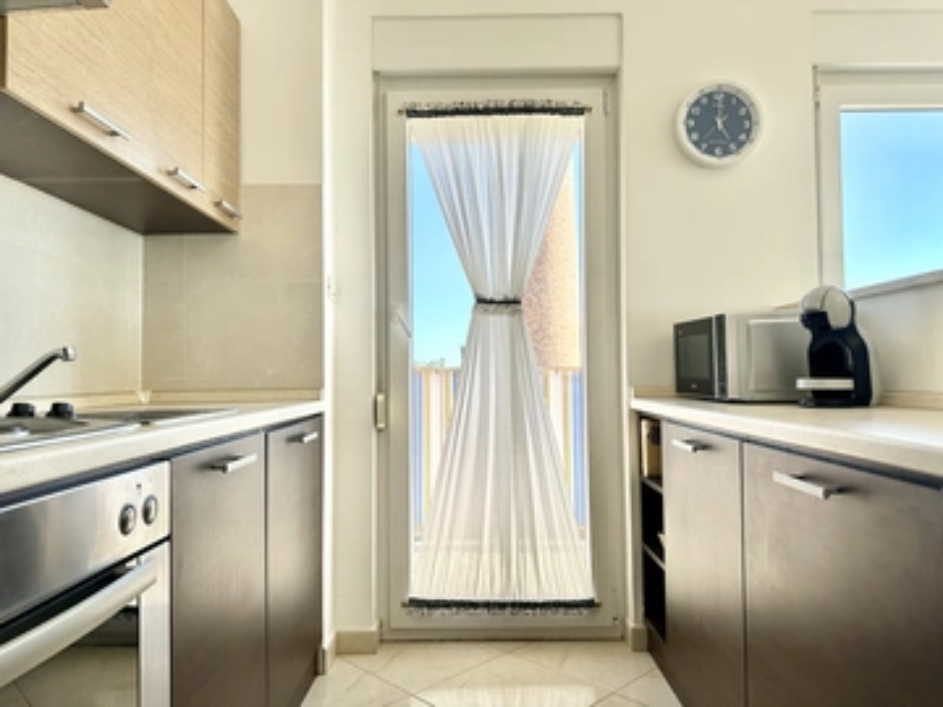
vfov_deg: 56.8
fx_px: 654
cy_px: 354
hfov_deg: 71.6
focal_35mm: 24
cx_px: 472
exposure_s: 1/570
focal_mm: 6.86
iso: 80
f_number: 1.78
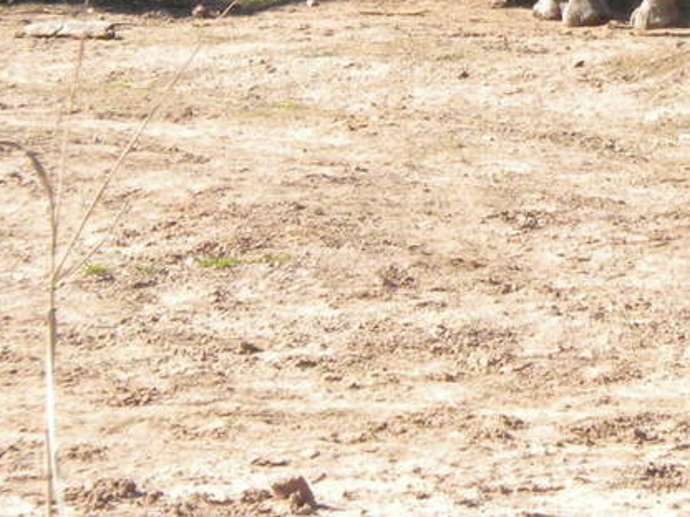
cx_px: 1076
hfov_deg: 6.0
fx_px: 6518
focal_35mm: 327
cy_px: -184
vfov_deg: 4.5
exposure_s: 1/436
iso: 152
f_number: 5.1
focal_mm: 15
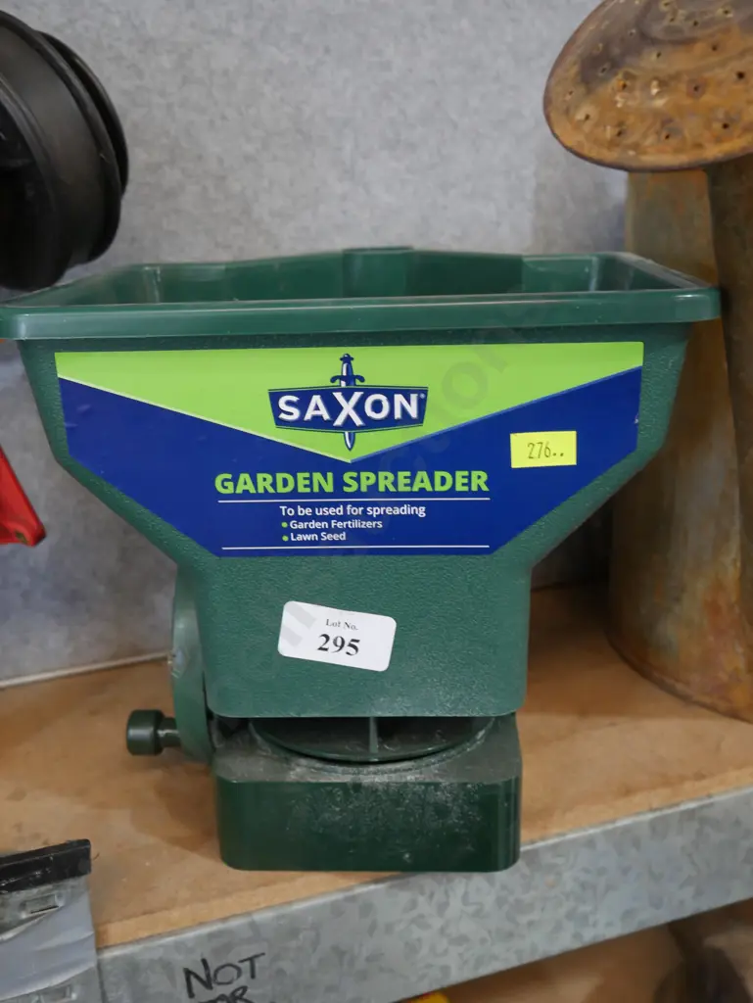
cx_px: 376
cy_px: 502
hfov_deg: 39.7
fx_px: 1043
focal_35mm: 36
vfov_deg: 51.3
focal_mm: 18
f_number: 4
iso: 1000
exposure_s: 1/60
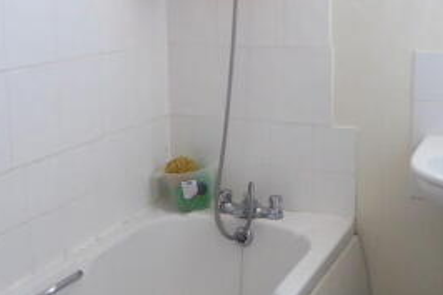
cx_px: 237
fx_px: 701
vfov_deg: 23.7
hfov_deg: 35.1
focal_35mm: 57
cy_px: 106
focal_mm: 4.3
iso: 400
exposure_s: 1/30
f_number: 3.3
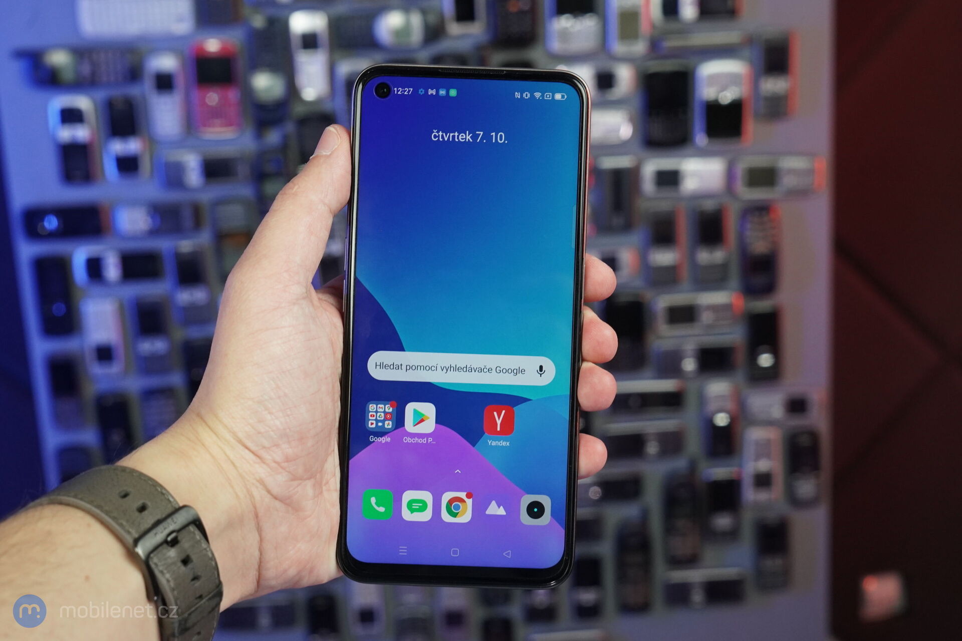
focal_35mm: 47
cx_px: 481
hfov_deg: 41.9
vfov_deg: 28.6
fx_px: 1256
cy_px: 320
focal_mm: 47
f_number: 8
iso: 2500
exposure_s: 1/160
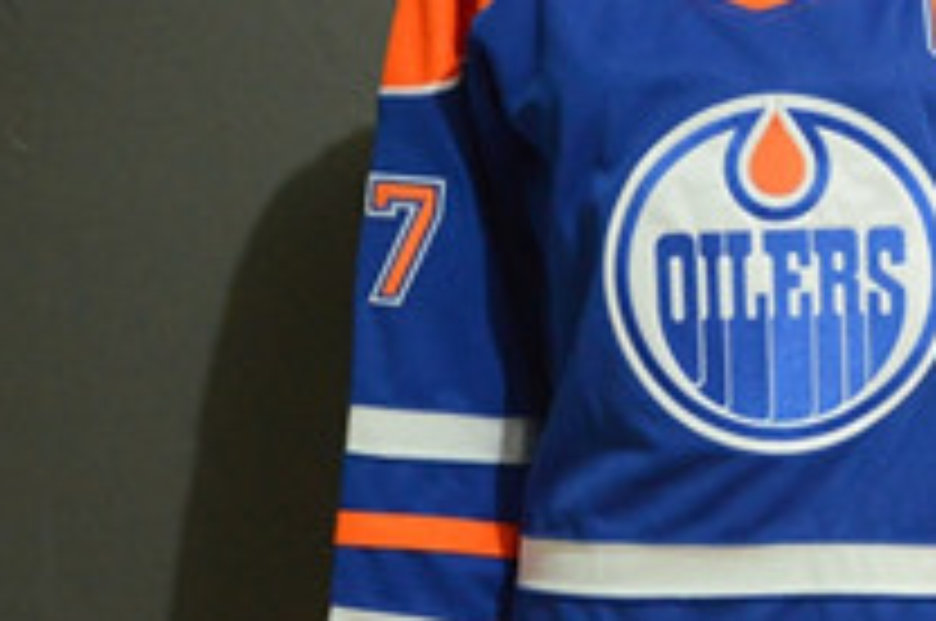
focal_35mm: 137
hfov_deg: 14.6
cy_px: 349
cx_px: 1080
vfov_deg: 10.0
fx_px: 3556
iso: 4000
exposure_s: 1/20
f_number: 4.2
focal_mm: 38
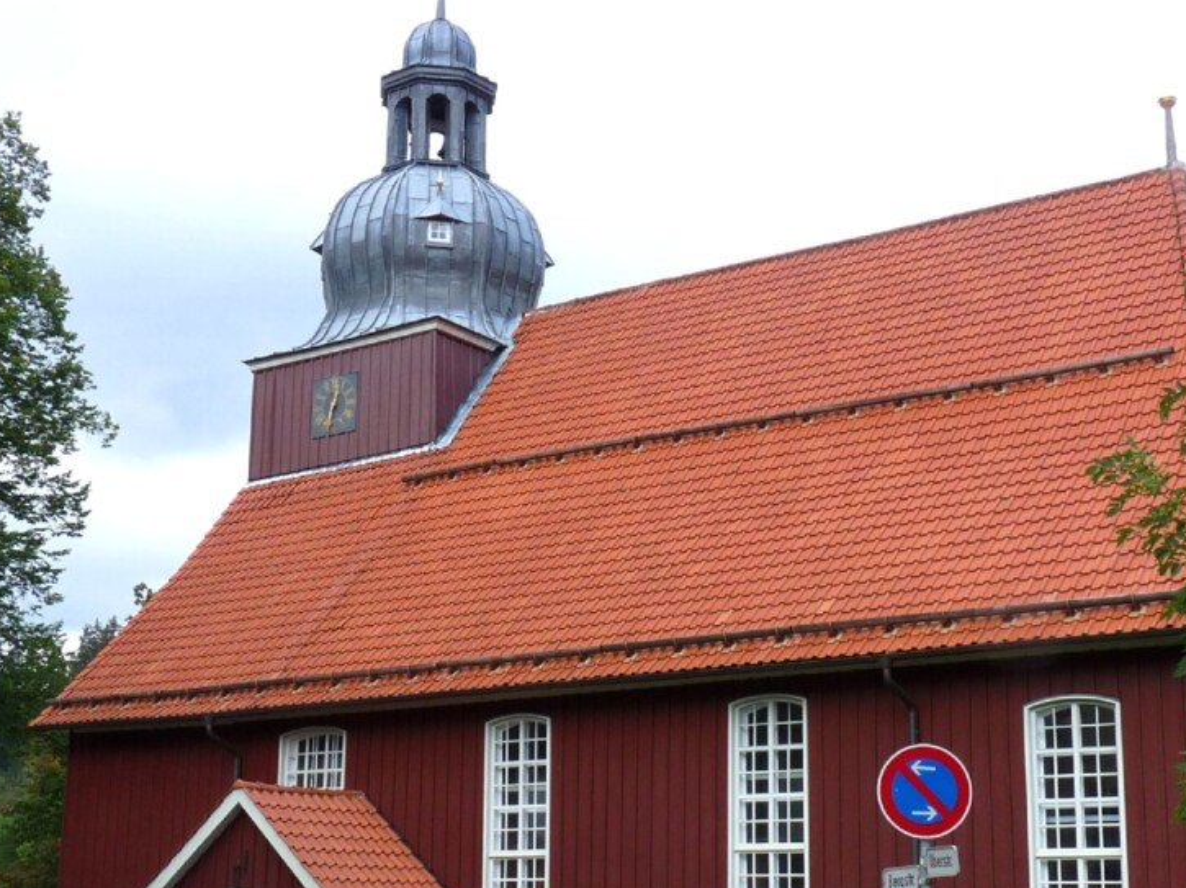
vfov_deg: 27.4
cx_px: 654
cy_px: 528
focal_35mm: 53
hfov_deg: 36.2
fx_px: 1815
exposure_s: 1/200
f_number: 5
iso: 100
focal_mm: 4.9
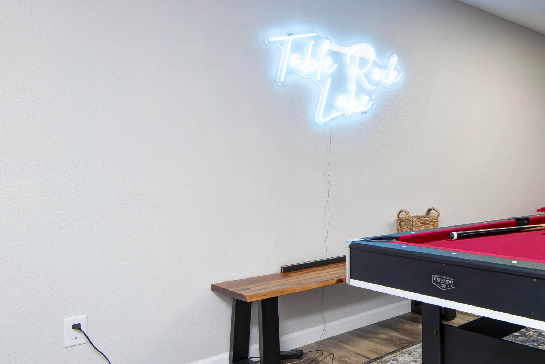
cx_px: 519
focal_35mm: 32
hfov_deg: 50.0
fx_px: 485
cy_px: 168
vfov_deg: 41.1
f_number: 6.3
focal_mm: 16
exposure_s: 1/30
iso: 320
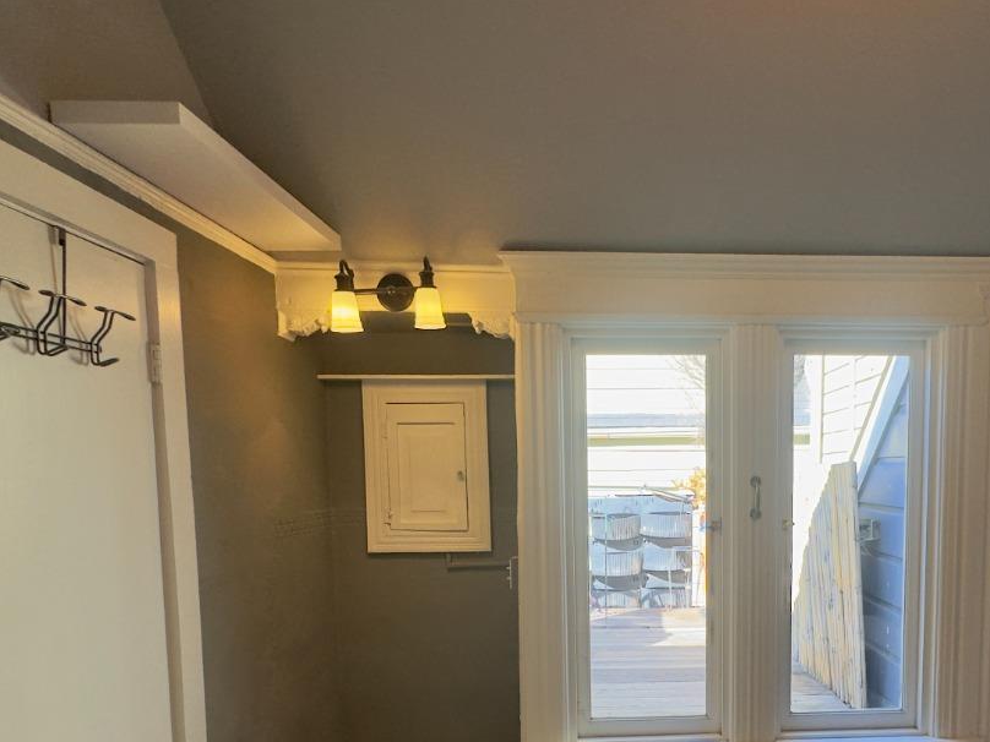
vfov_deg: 51.4
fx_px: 744
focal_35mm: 26
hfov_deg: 65.5
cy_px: 530
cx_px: 663
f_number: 2.2
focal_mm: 2.22
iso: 100
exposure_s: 1/120
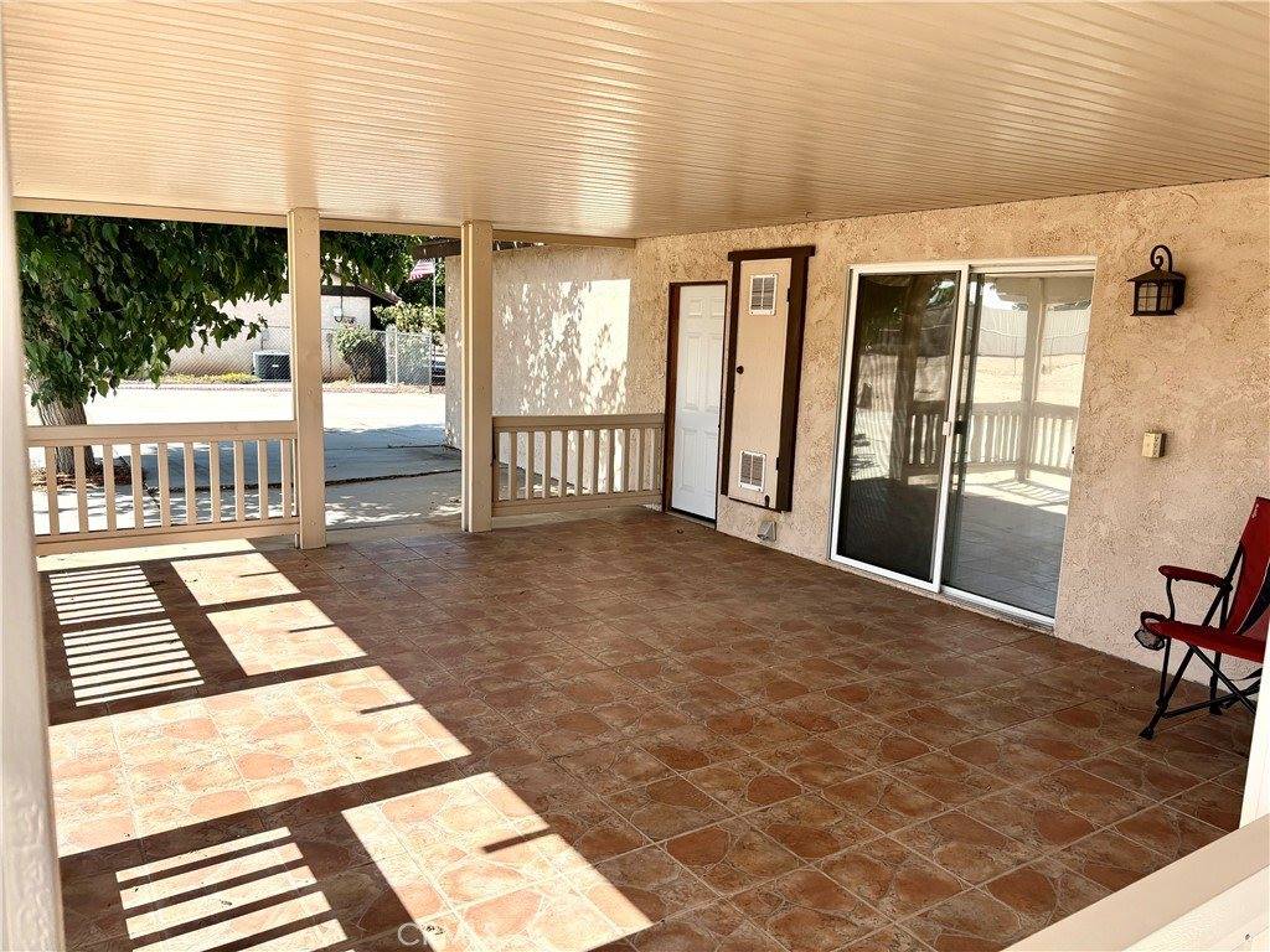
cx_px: 635
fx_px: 954
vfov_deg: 53.1
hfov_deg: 67.3
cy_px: 476
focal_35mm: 26
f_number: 1.6
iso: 50
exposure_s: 1/1626
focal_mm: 5.96
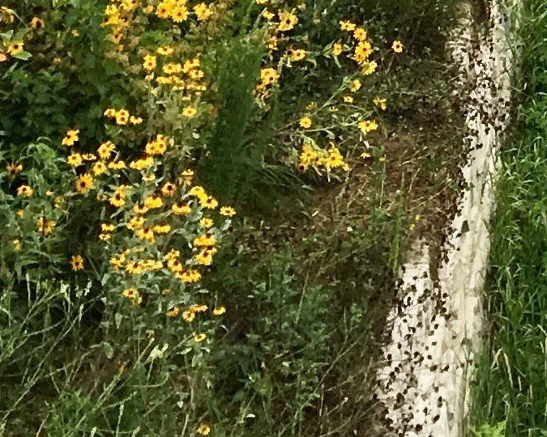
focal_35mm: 169
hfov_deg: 10.3
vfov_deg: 8.3
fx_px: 2736
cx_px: 1189
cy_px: -636
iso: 25
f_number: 2.2
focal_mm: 4.15
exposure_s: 1/827
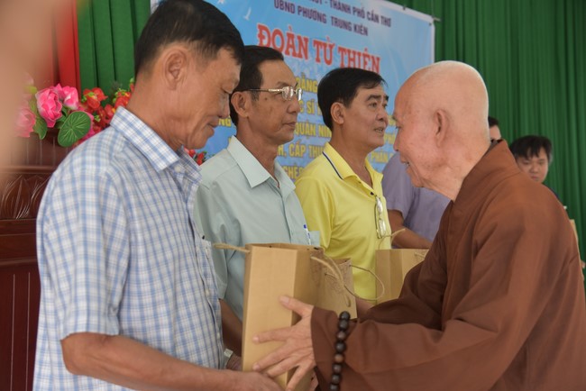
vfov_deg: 28.1
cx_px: 293
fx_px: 782
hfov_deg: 41.1
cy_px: 196
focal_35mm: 48
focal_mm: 48
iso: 500
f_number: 4
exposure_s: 1/60
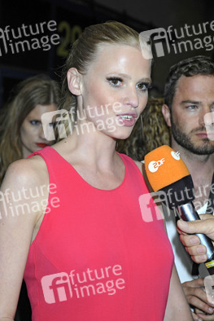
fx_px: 677
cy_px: 162
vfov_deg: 26.6
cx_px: 107
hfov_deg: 18.0
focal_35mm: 76
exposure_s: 1/160
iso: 320
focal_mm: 75
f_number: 6.3
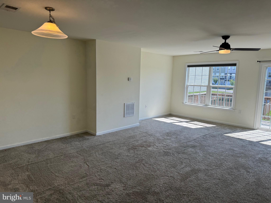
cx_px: 136
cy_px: 102
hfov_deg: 71.6
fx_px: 188
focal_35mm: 24
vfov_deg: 56.8
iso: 80
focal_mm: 6.76
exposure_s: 1/558
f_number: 1.78
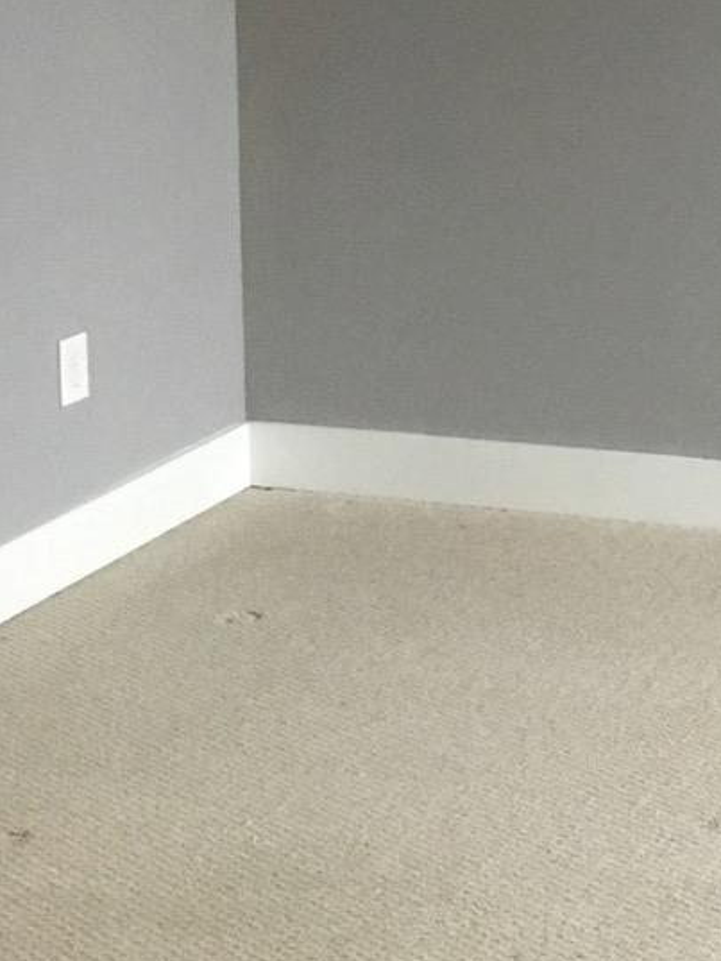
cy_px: 54
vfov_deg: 22.8
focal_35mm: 83
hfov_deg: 16.8
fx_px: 2304
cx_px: 914
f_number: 2.2
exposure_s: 1/17
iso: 250
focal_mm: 4.15
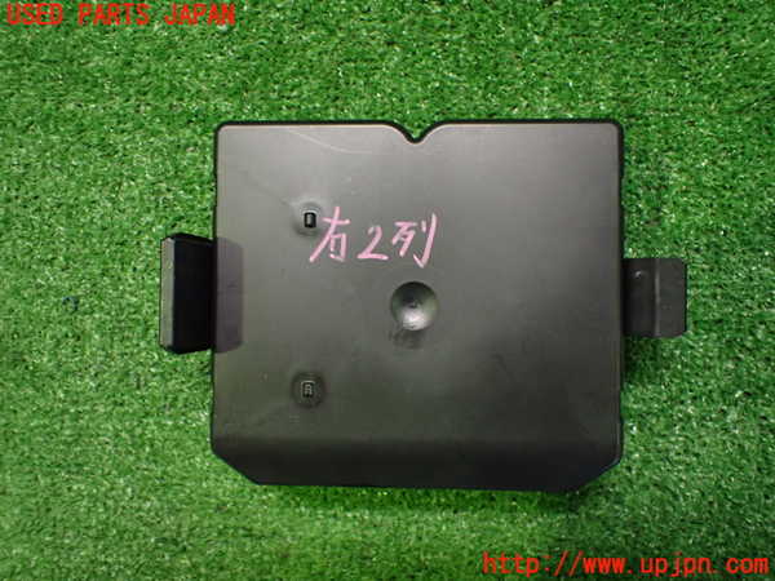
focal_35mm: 30
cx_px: 388
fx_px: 672
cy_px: 290
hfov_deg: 60.0
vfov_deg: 46.8
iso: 800
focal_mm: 5.4
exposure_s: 1/60
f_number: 2.3
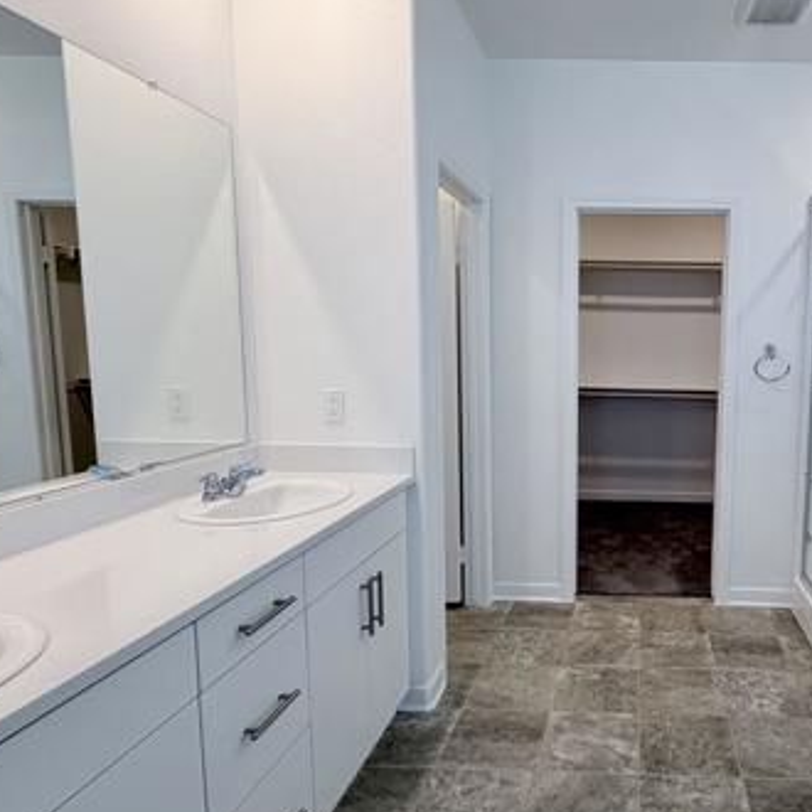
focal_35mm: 24
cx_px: 632
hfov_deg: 60.5
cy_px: 413
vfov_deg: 65.0
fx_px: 637
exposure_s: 1/120
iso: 125
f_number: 2.2
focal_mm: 2.22
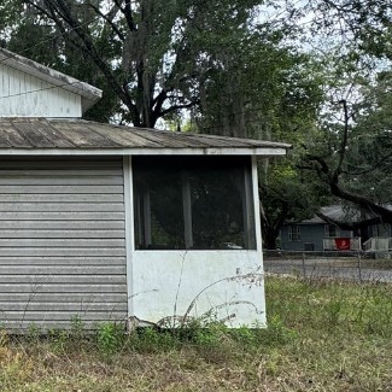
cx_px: -65
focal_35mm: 39
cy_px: 204
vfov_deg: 42.8
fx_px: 500
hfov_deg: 35.0
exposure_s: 1/556
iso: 40
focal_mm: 2.22
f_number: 2.2
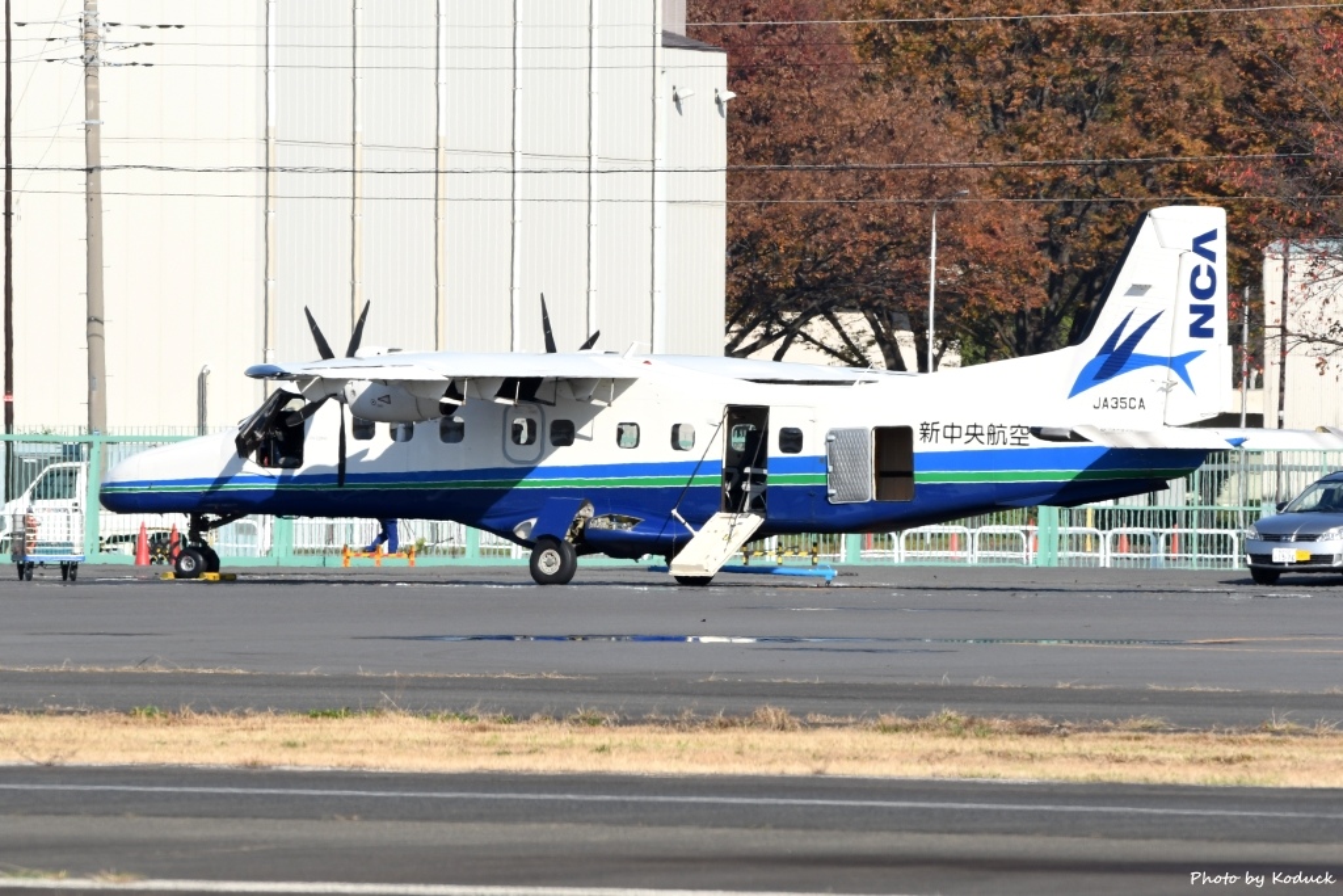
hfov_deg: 4.0
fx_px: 19027
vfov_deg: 2.7
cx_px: 672
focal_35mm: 510
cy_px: 448
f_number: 8
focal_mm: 340
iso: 400
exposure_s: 1/800
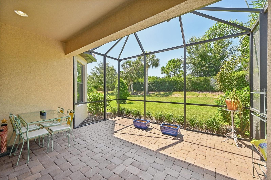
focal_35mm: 14
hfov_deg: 104.3
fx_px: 105
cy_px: 90
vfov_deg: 81.1
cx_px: 136
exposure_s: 1/320
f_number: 8
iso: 400
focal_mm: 14
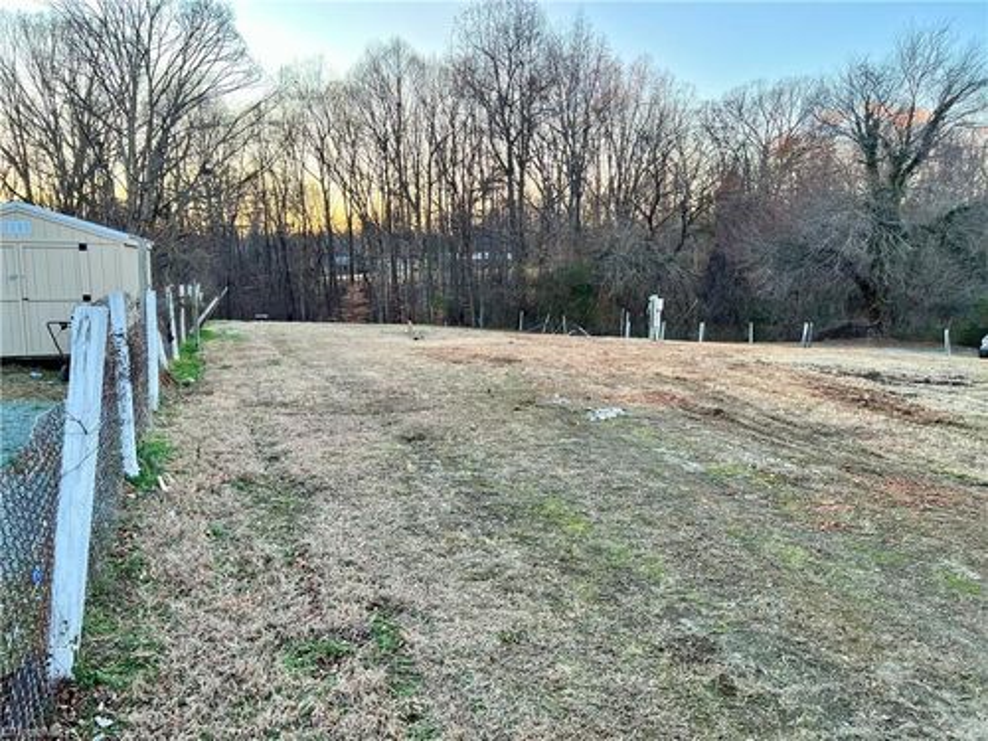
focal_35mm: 26
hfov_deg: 67.3
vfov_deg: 53.1
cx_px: 494
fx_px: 742
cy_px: 370
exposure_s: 1/121
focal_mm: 5.7
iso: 64
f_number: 1.5
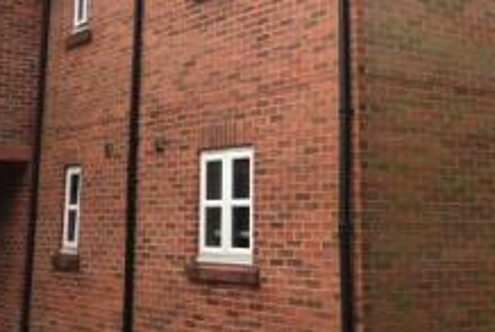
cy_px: 6
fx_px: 867
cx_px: 240
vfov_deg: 21.0
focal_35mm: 63
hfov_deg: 31.8
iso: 110
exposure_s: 1/100
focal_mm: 14
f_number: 4.8
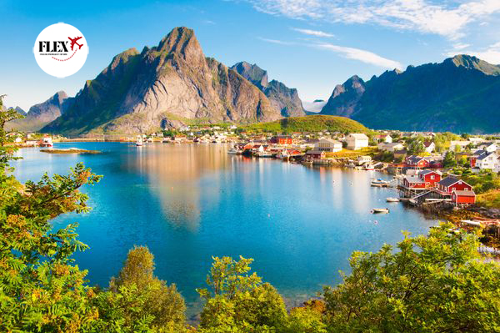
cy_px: 166
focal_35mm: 36
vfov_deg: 36.8
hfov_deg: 53.2
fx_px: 500
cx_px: 250
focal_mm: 24
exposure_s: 1/200
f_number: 9
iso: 100
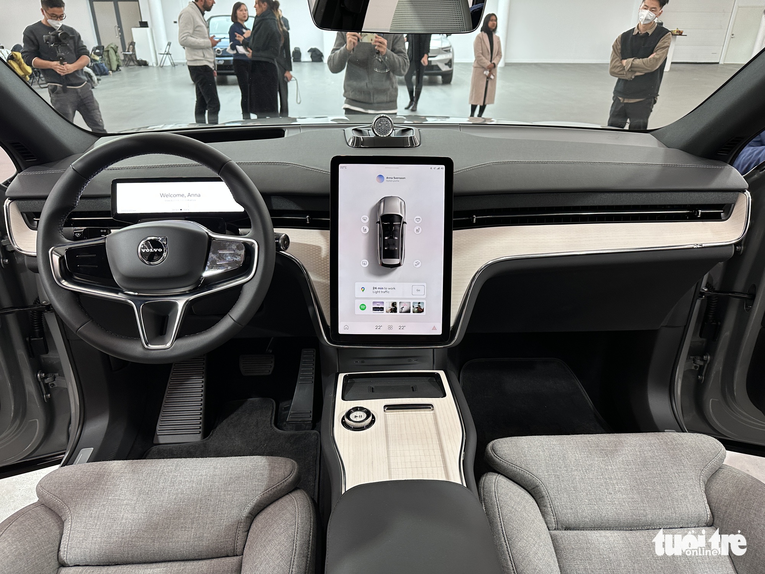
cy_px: 287
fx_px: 530
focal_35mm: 24
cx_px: 382
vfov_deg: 56.8
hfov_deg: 71.6
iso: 160
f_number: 1.78
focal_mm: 6.86
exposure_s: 1/100
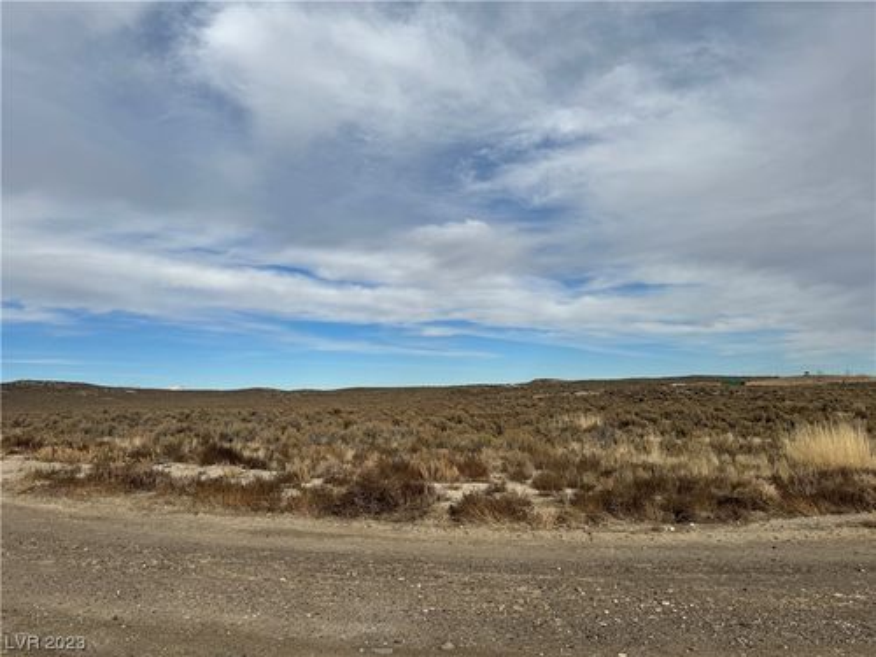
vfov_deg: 56.8
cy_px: 328
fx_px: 607
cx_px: 438
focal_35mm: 24
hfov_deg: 71.6
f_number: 1.78
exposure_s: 1/7092
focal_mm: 6.86
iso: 80
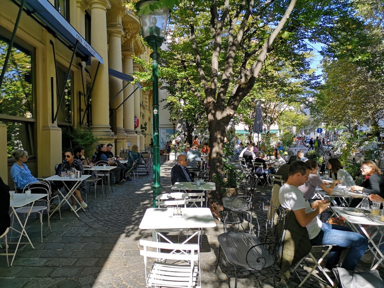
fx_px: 300
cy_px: 144
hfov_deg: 65.3
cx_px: 192
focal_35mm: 27
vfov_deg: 51.4
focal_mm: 3.95
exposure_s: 1/409
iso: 50
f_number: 1.8
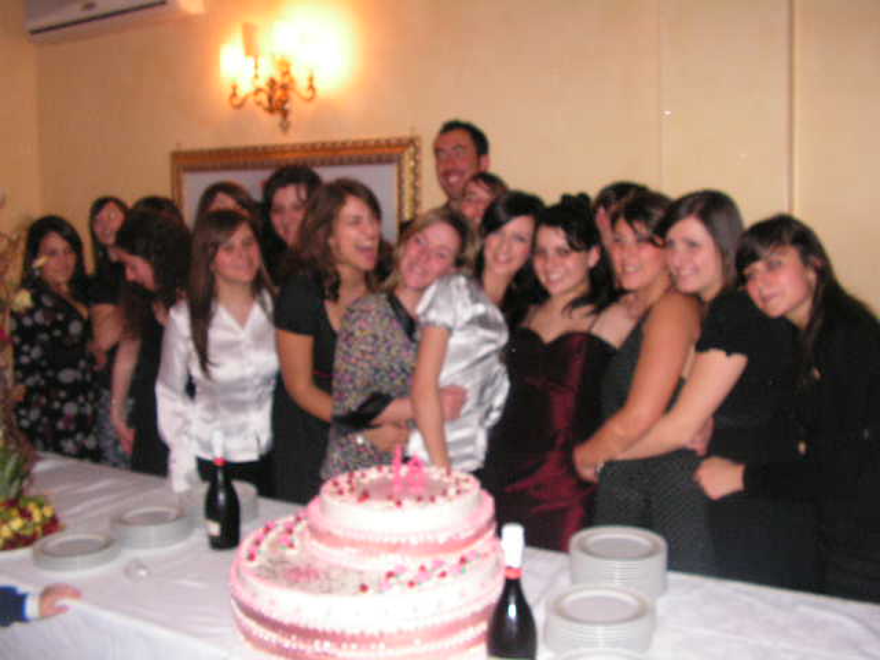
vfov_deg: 39.7
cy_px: 330
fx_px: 915
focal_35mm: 36
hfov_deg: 51.4
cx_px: 440
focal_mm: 6
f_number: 3.2
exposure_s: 1/40
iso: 200
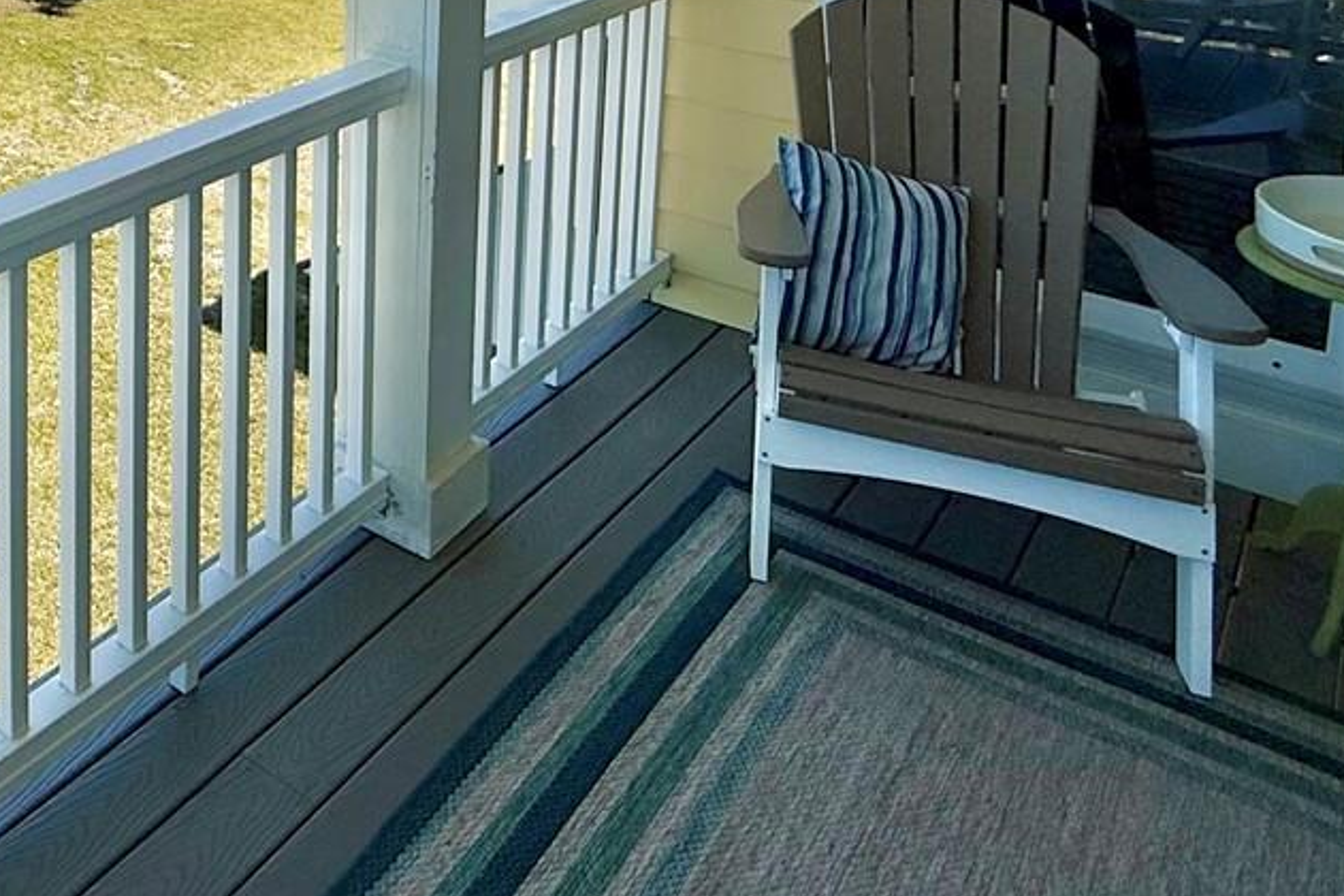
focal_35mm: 37
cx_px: 41
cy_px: -145
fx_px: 1381
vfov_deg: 31.0
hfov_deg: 45.0
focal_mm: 2.22
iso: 50
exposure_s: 1/2092
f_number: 2.2
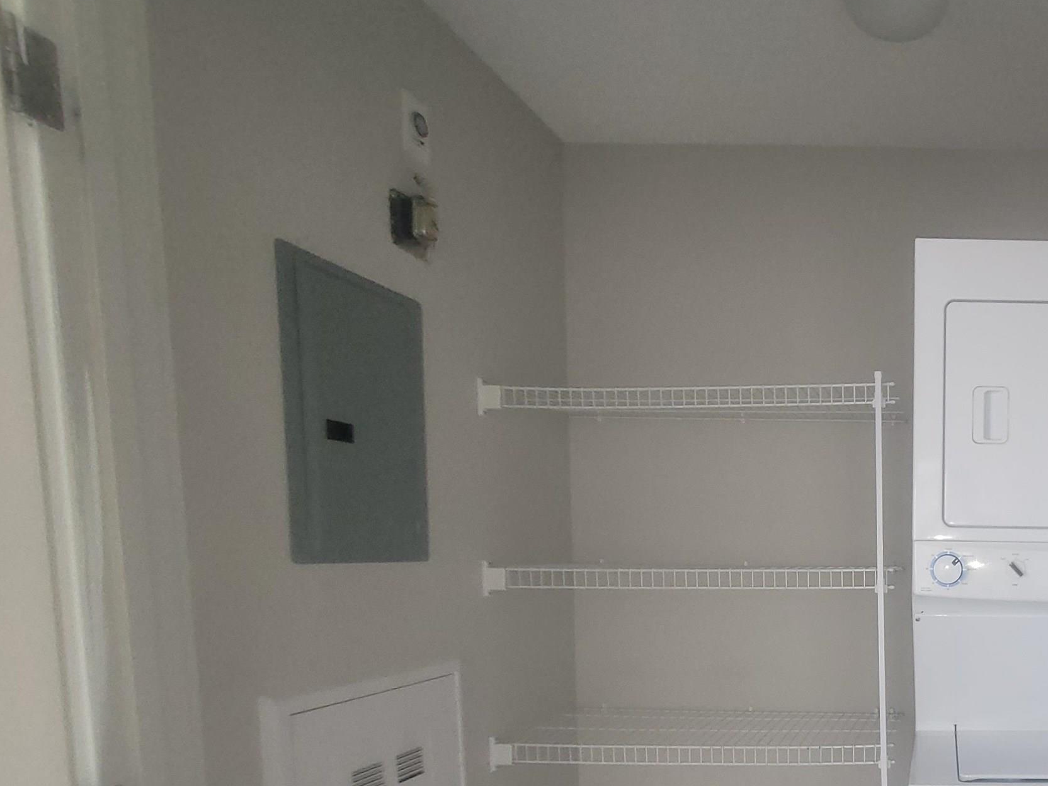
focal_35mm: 24
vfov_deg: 53.5
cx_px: 962
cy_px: 615
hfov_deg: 59.7
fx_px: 727
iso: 160
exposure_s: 1/60
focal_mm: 2.2
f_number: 2.2
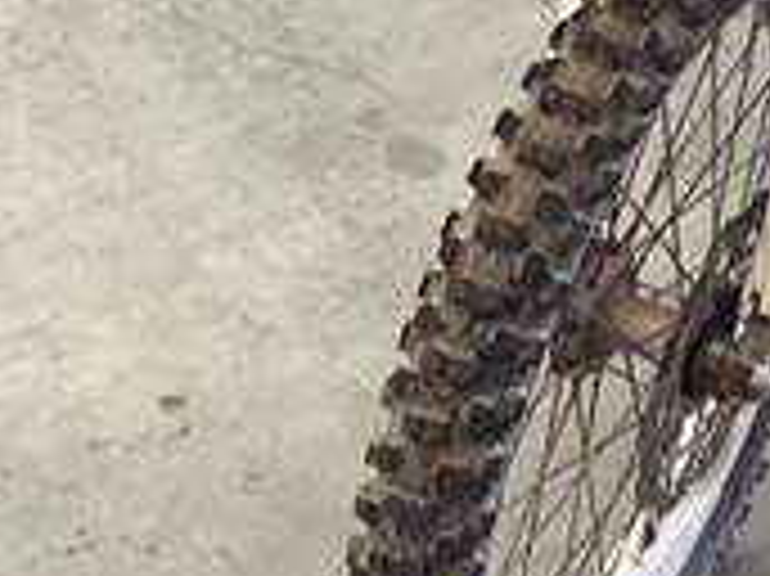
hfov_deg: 15.7
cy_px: -220
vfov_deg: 12.3
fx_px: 2579
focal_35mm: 116
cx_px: 1148
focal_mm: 3.3
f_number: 2.4
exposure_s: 1/50
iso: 64
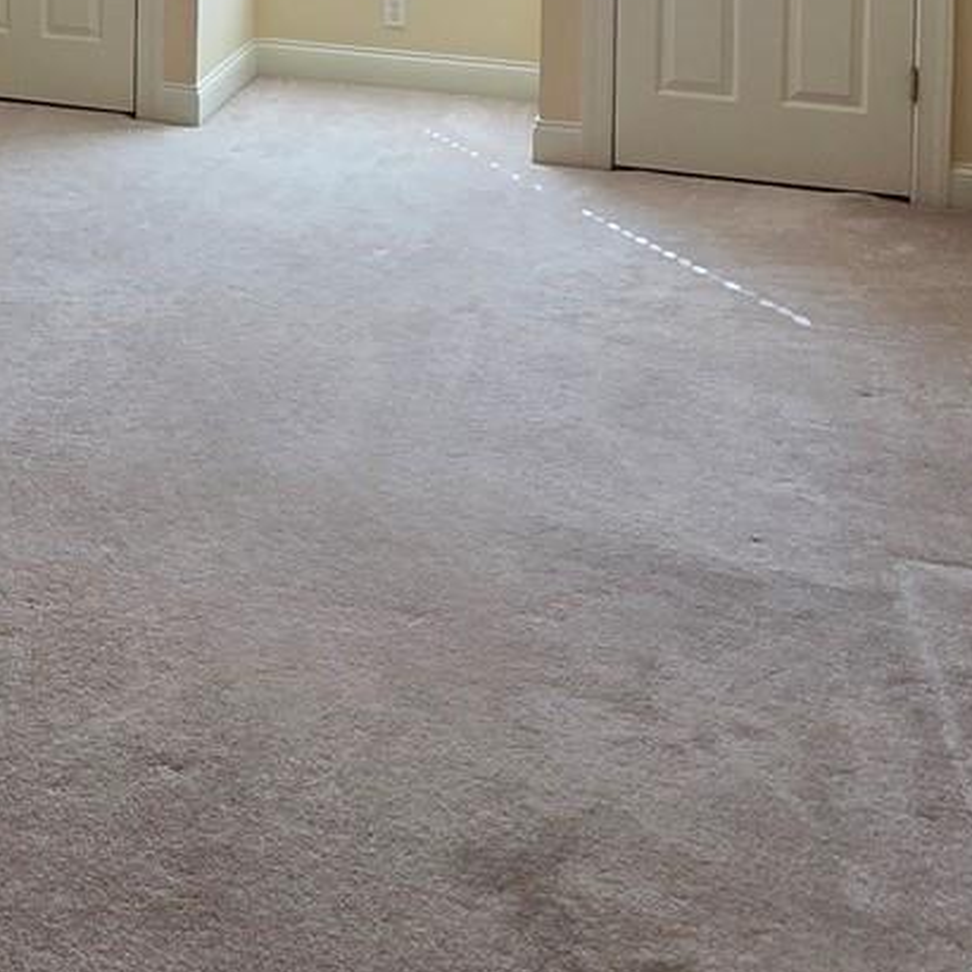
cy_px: -285
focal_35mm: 45
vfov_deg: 30.0
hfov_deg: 35.3
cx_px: 88
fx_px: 1430
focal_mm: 2.2
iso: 50
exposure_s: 1/60
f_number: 2.2
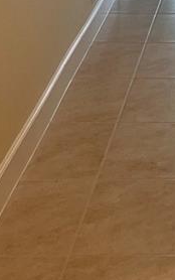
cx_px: 303
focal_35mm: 119
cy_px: -208
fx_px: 907
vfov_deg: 15.3
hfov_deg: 10.4
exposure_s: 1/60
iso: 80
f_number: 1.6
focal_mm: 5.1
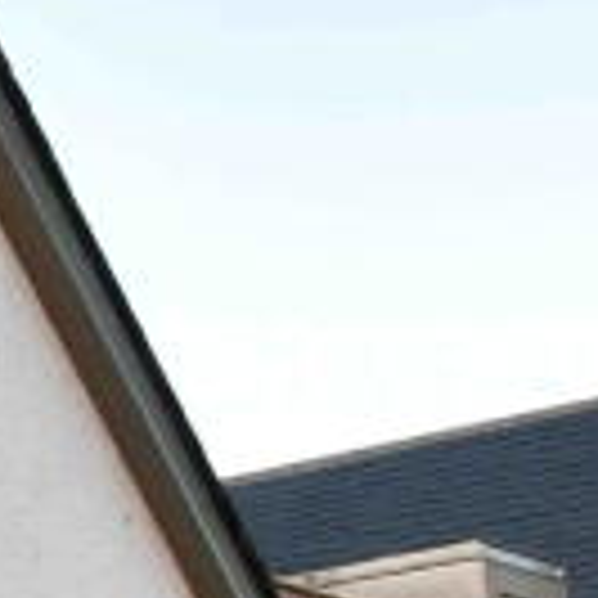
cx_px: -1039
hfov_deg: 12.0
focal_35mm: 98
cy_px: 834
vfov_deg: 16.5
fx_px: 1915
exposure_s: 1/125
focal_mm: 10
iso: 560
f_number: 9
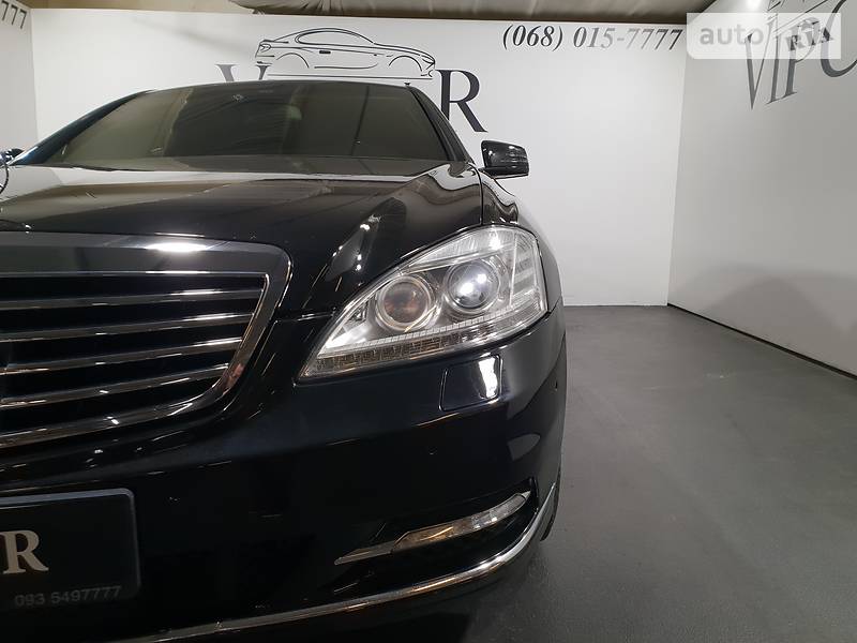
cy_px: 322
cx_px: 428
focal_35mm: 26
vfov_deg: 53.1
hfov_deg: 67.3
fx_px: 644
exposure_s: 1/50
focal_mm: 4.3
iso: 80
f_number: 2.4
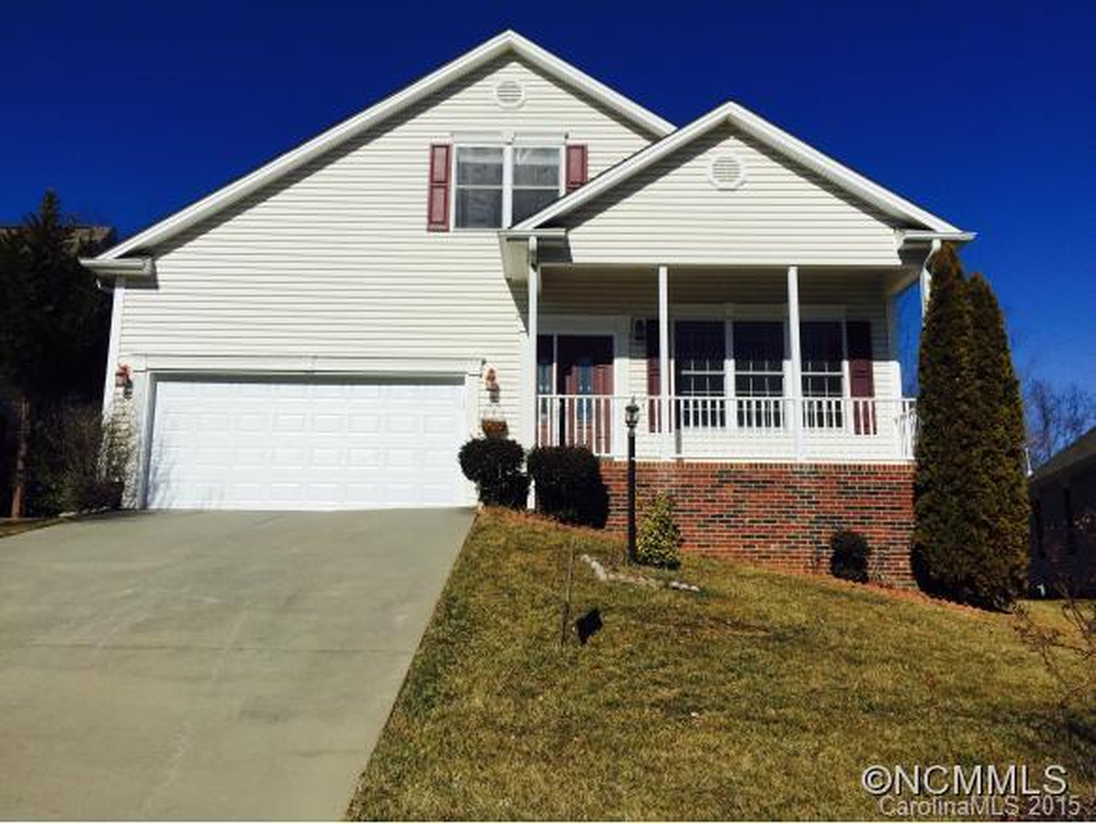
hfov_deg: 61.6
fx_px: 919
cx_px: 548
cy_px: 412
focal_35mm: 29
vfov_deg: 48.3
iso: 32
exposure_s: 1/9901
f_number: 2.2
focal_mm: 4.15
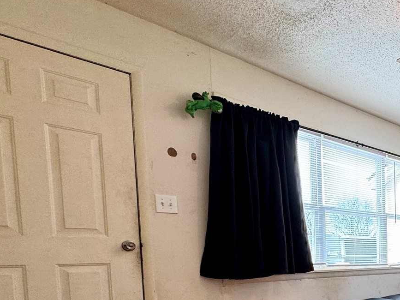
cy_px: 276
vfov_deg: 41.4
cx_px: 441
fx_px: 358
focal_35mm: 31
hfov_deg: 44.4
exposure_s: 1/120
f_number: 2.2
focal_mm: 2.22
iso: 160
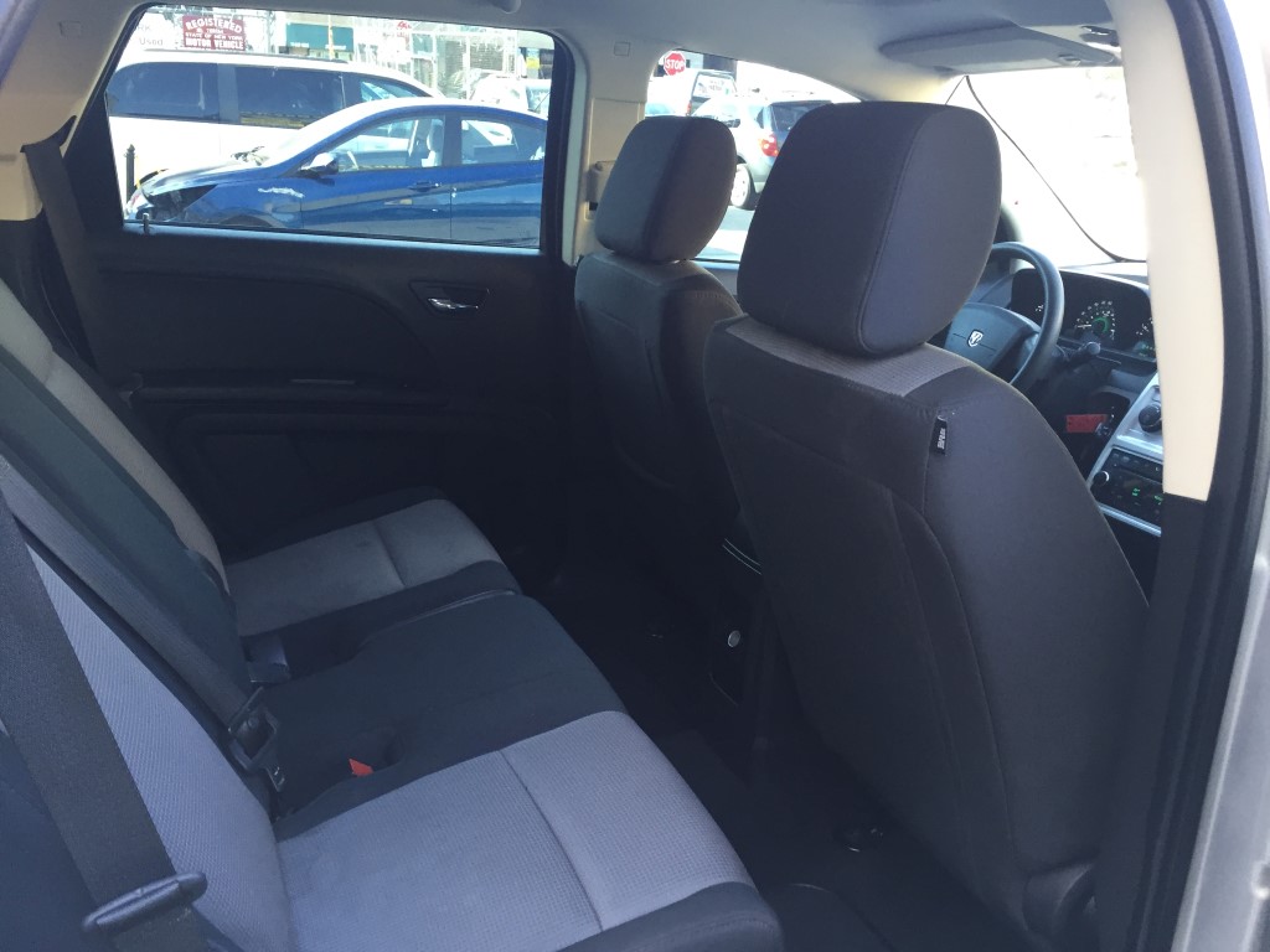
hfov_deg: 61.7
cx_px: 635
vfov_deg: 48.2
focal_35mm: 29
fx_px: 1064
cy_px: 476
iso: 40
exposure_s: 1/30
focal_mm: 4.15
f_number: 2.2
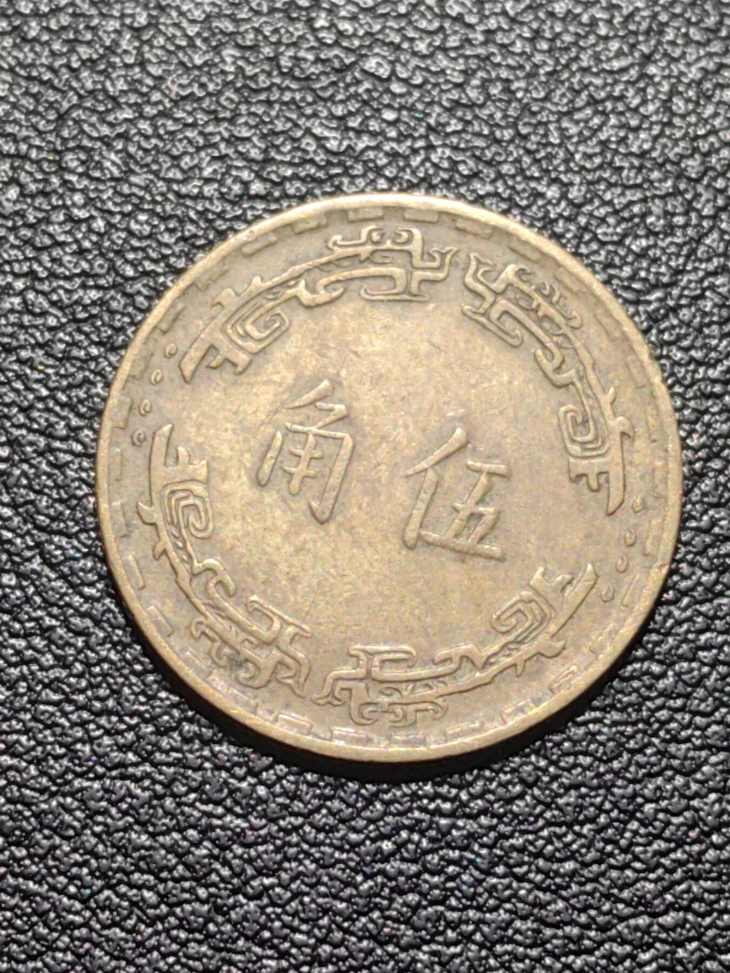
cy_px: 486
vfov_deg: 19.3
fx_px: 2868
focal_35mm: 102
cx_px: 365
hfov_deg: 14.5
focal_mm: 5.75
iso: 125
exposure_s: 1/100
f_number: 2
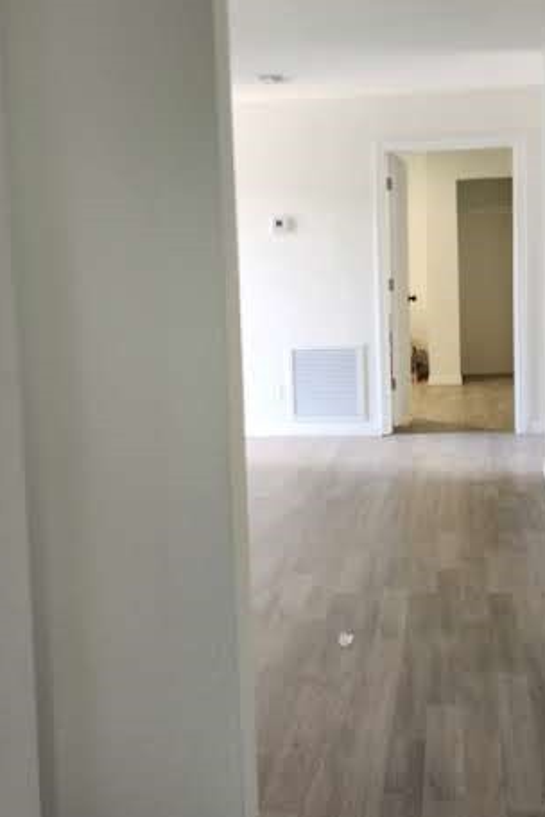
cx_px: 355
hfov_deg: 31.7
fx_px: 954
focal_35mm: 42
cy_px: 321
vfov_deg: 46.1
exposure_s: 1/120
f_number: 1.8
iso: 250
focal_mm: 6.4
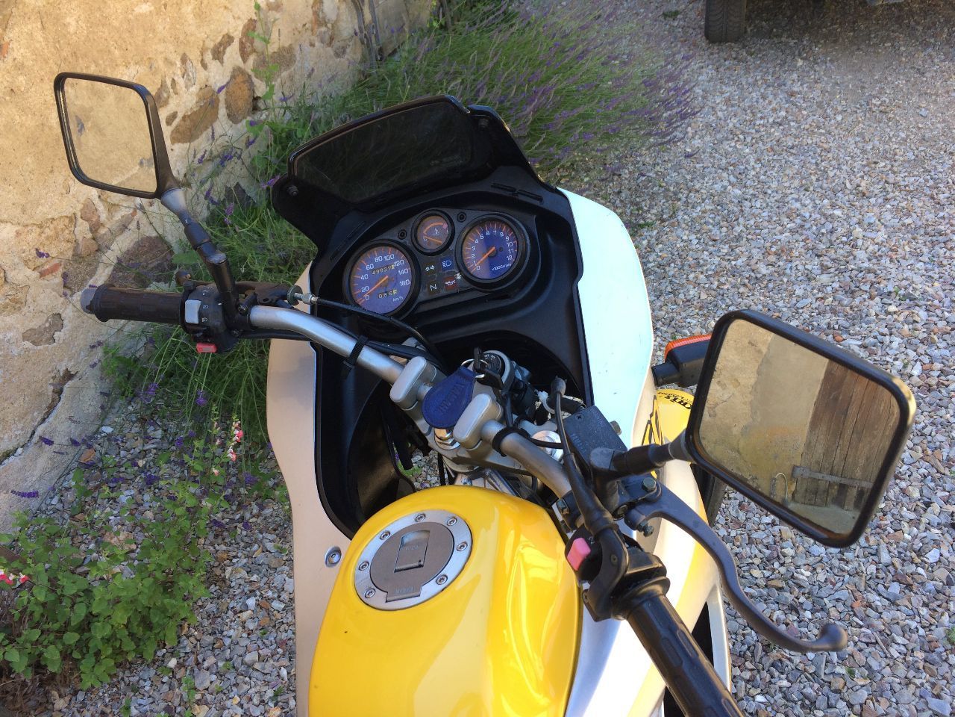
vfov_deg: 48.2
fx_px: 800
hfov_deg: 61.7
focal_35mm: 29
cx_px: 478
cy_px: 358
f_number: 2.2
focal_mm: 4.15
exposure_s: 1/106
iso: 32
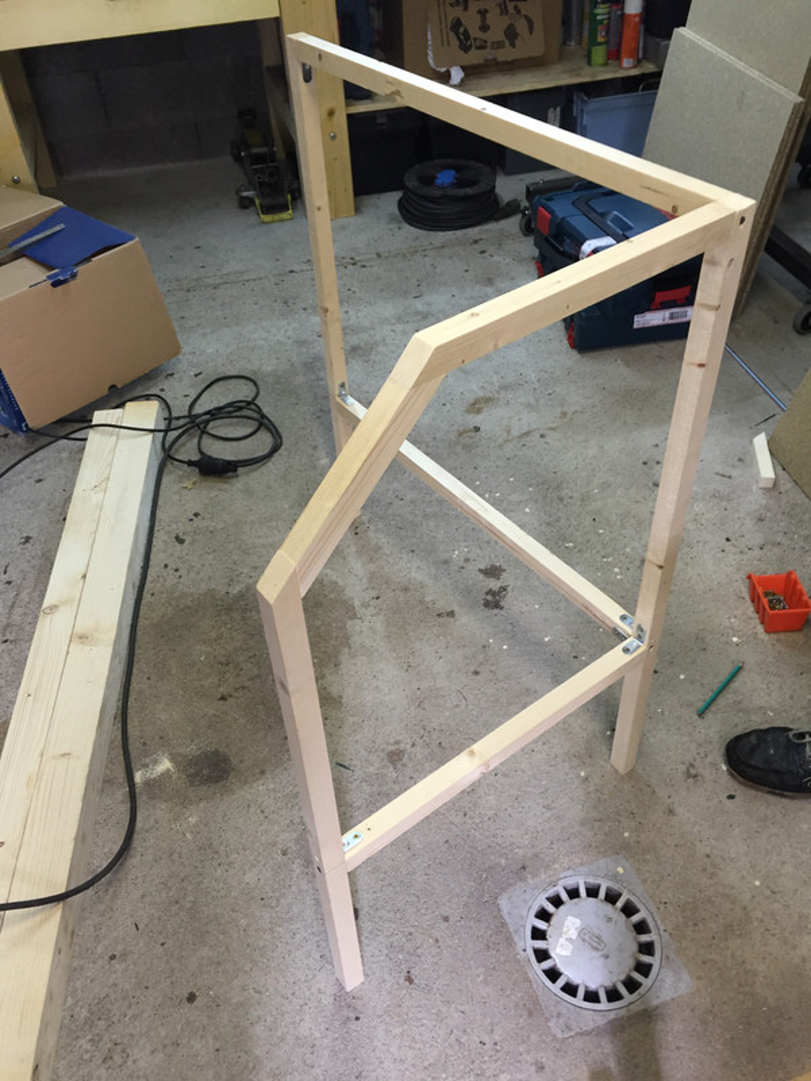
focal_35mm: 29
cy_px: 540
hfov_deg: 48.2
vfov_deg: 61.7
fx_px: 906
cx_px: 406
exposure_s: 1/33
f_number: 2.2
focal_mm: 4.15
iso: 160
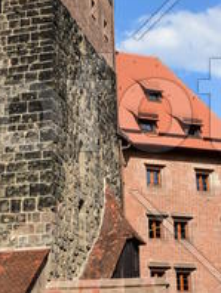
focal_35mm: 76
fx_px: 646
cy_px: 115
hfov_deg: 19.3
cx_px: 57
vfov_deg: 25.6
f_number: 10
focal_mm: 18
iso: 100
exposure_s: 1/160
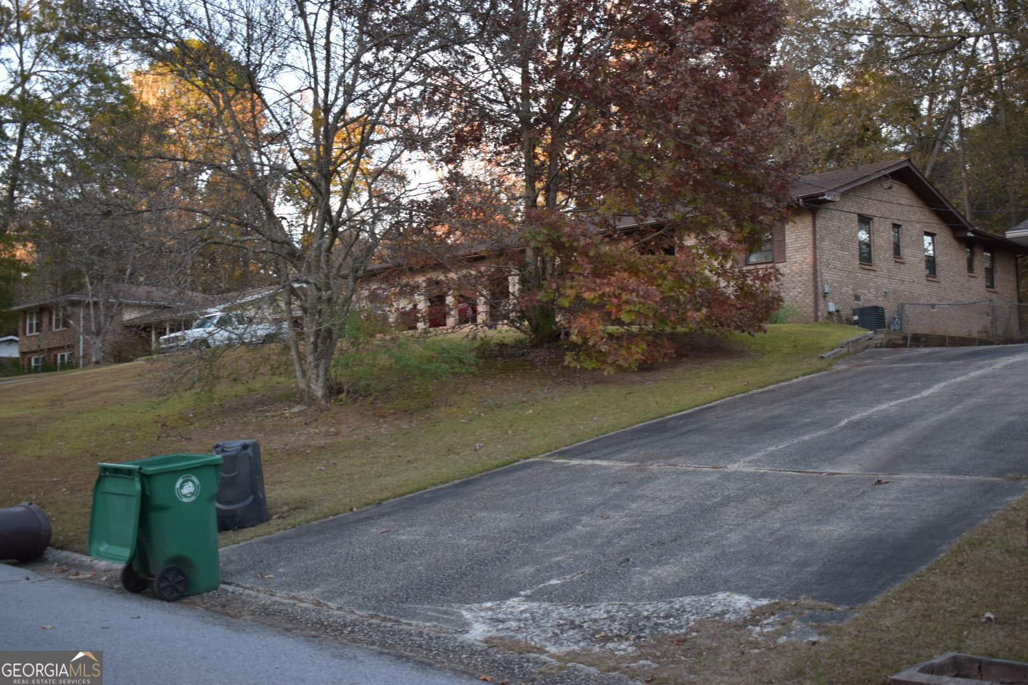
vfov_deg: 34.2
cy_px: 342
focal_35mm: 39
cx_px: 514
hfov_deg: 49.6
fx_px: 1114
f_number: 4
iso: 360
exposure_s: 1/125
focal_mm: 26
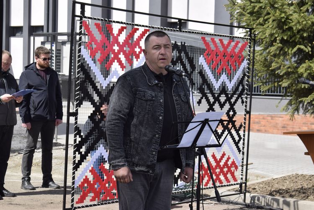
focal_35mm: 82
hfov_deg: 24.6
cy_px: 105
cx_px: 157
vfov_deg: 16.6
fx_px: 720
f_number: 9
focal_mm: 55
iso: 100
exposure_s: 1/200
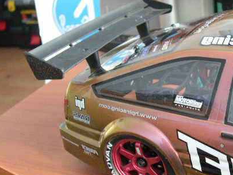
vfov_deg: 24.3
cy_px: 118
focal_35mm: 60
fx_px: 404
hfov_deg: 31.5
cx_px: 181
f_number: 2.8
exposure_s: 1/4.5
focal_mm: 8
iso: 367
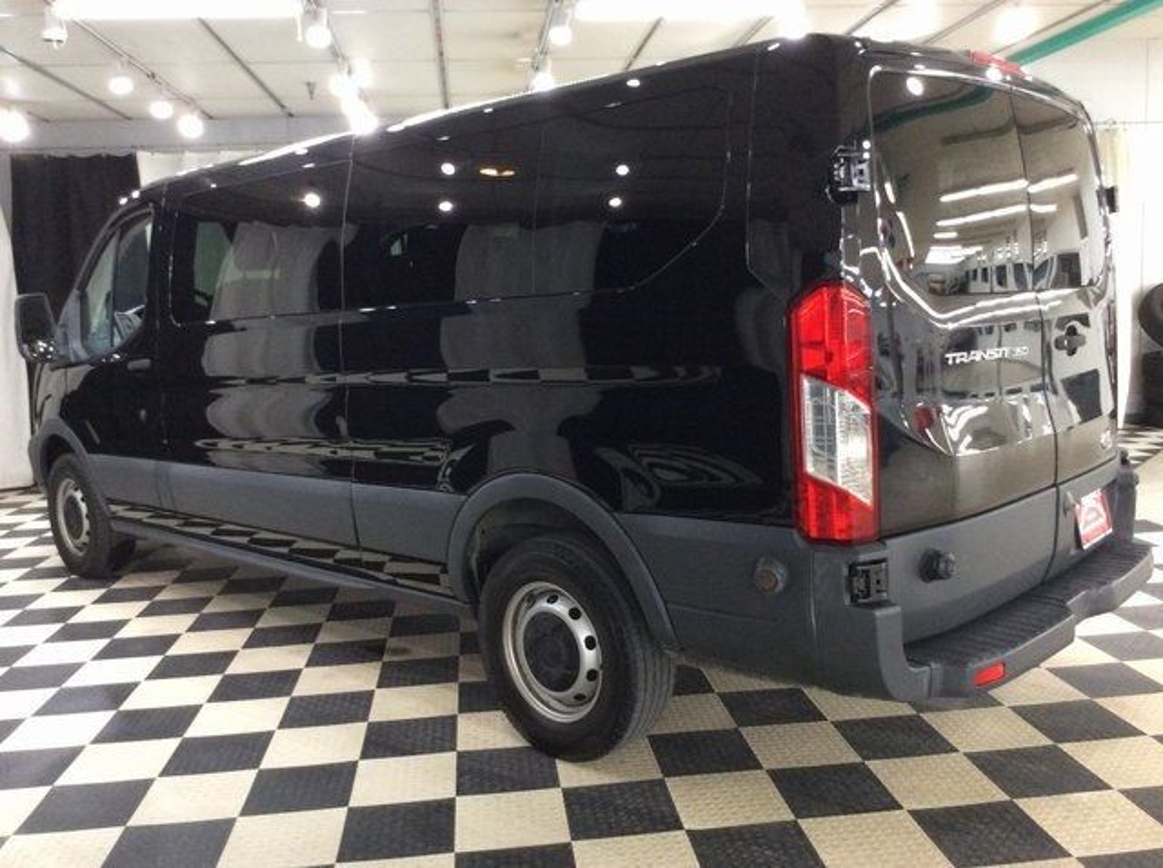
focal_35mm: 32
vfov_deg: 44.1
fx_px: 1073
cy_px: 434
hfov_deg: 56.9
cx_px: 582
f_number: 2.4
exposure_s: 1/25
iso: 160
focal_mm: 3.3
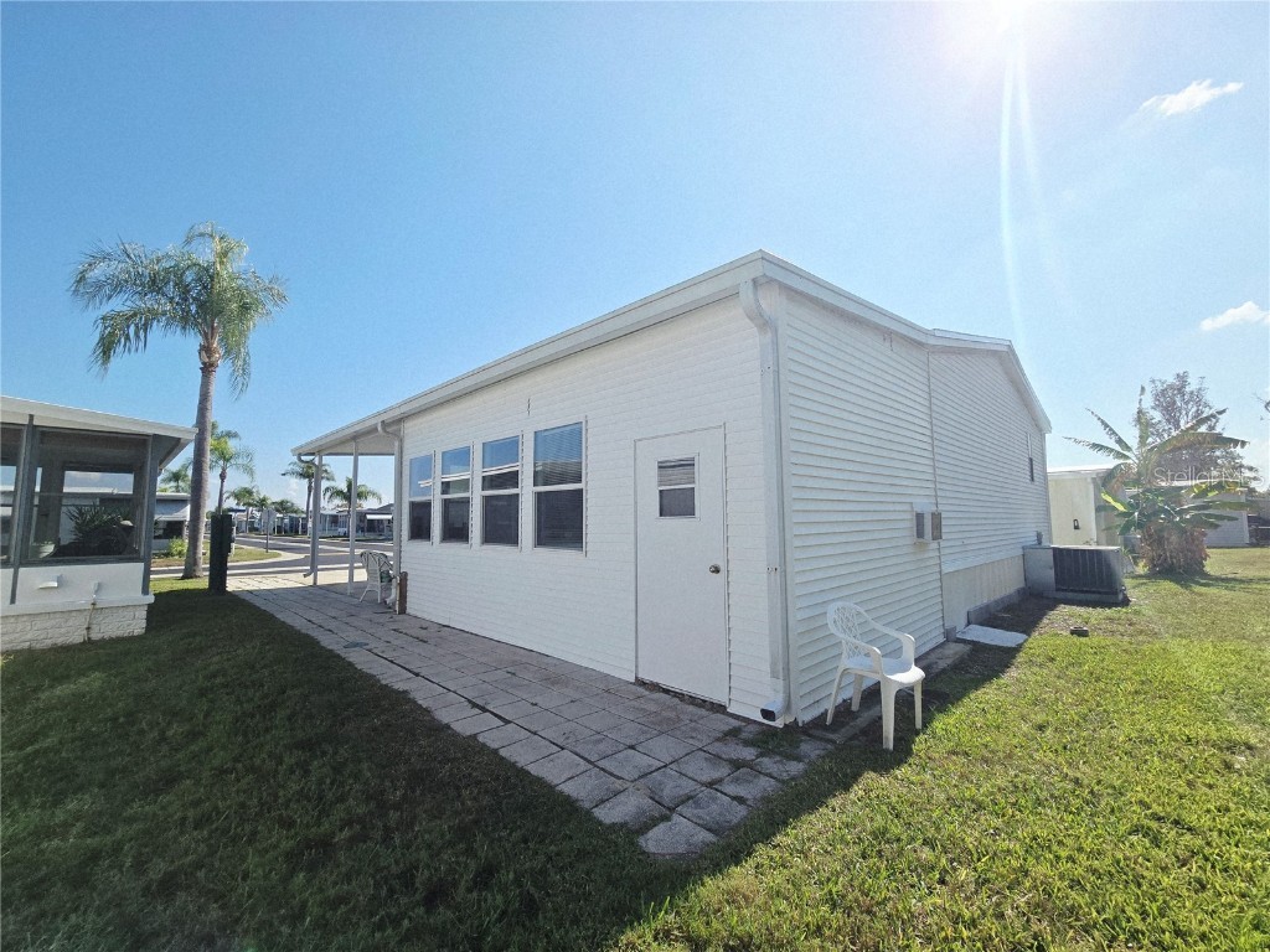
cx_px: 635
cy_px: 476
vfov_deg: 89.9
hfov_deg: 106.2
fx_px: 477
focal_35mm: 13
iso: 50
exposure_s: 1/4087
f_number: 2.2
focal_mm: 2.2
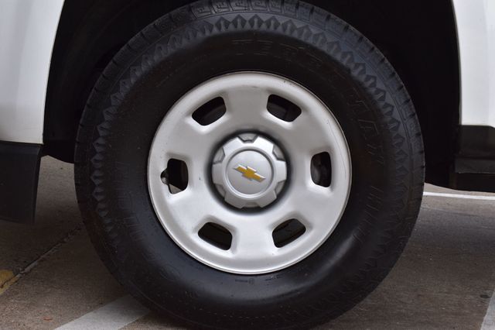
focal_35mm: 68
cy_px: 165
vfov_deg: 20.1
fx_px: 928
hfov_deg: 29.9
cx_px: 248
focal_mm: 45
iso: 400
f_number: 10
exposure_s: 1/320
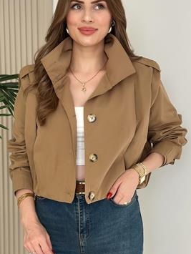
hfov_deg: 20.5
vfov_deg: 27.0
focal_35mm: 72
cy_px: 139
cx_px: 92
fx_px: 529
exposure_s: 1/236
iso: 80
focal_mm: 6.86
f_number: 1.78
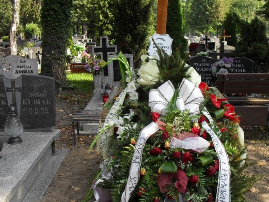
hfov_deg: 43.7
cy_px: 117
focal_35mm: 43
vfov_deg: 33.5
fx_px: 334
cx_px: 158
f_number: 3.2
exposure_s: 1/250
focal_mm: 6.3
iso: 100
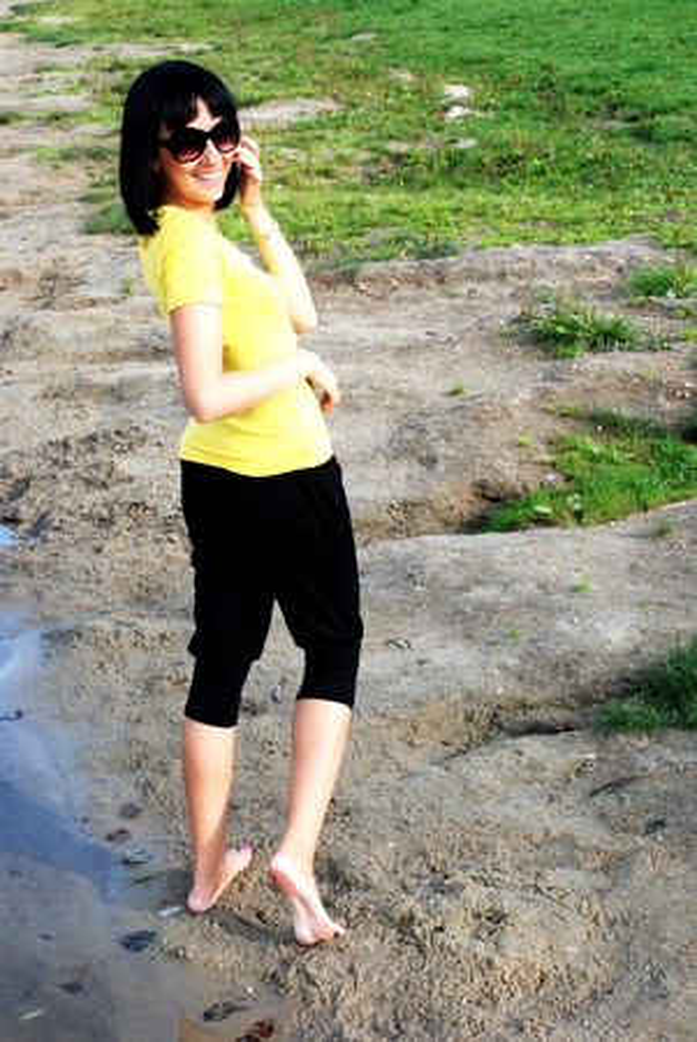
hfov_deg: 20.7
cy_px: 521
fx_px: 1912
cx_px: 348
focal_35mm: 66
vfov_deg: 30.5
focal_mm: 44
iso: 800
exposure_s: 1/400
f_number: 10
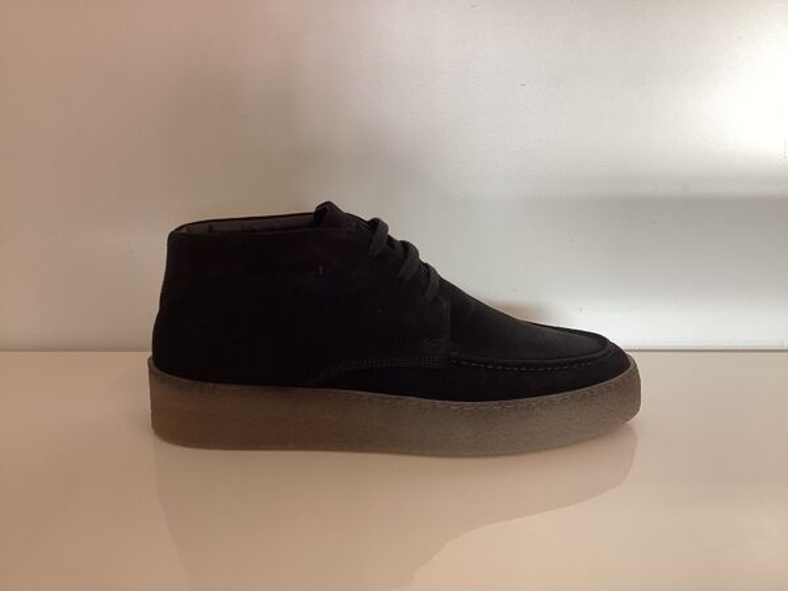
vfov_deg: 45.4
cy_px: 296
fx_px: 706
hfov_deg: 58.4
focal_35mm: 31
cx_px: 394
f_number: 2.4
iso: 50
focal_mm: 3.3
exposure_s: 1/50
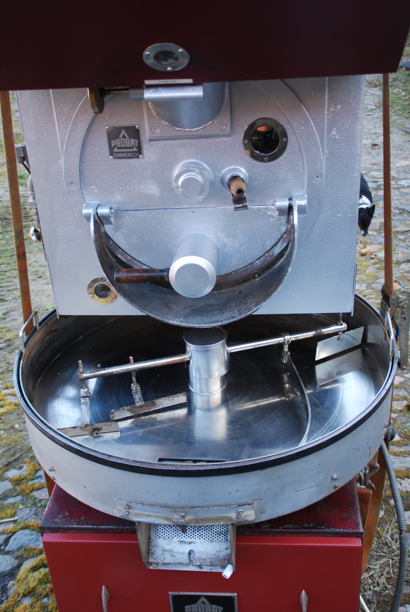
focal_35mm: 42
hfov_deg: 32.0
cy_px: 306
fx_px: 715
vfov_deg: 46.3
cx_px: 205
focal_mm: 28
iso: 200
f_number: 4
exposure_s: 1/60
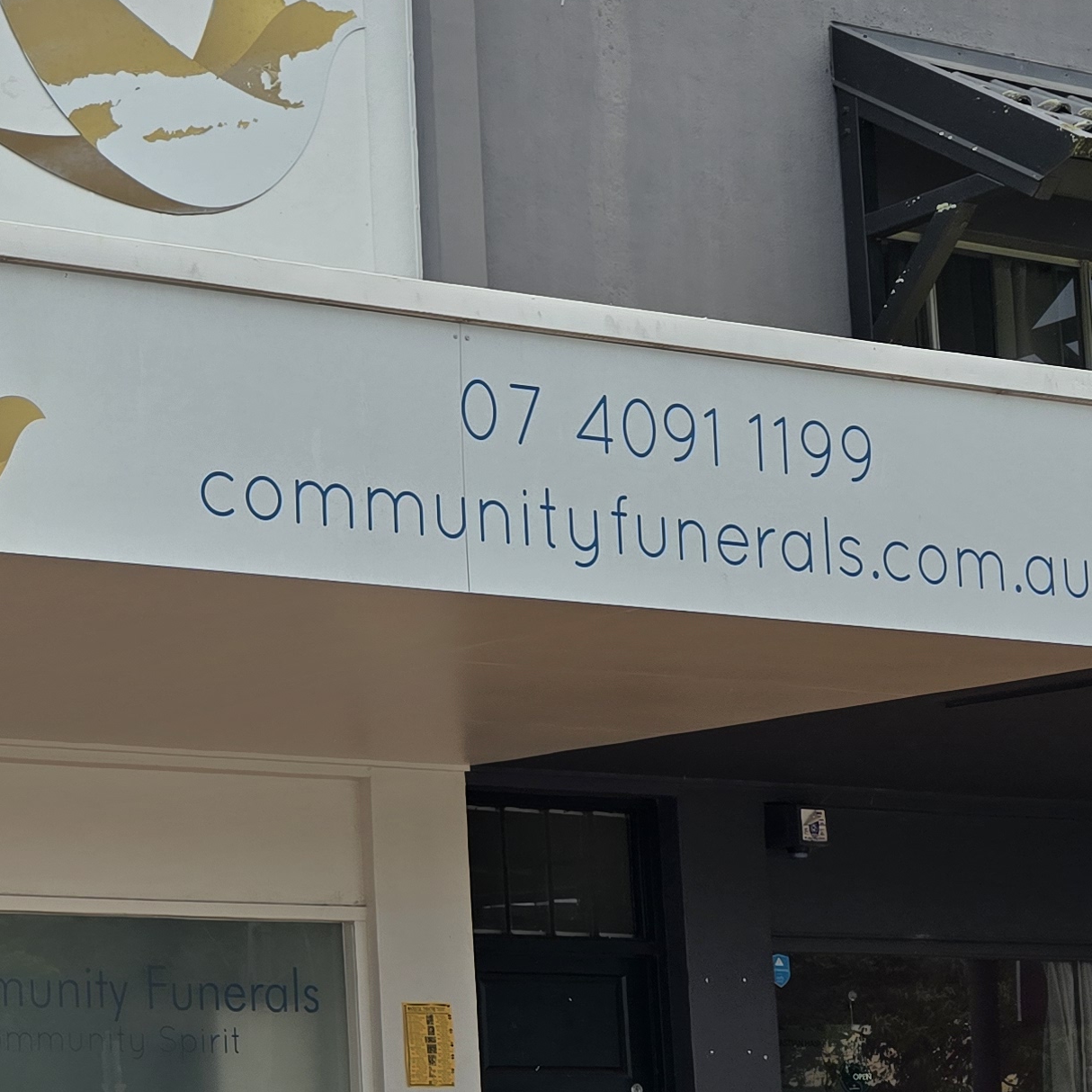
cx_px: -462
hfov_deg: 22.1
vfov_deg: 25.6
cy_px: 718
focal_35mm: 67
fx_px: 2391
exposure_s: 1/645
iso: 12
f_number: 1.7
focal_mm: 6.3
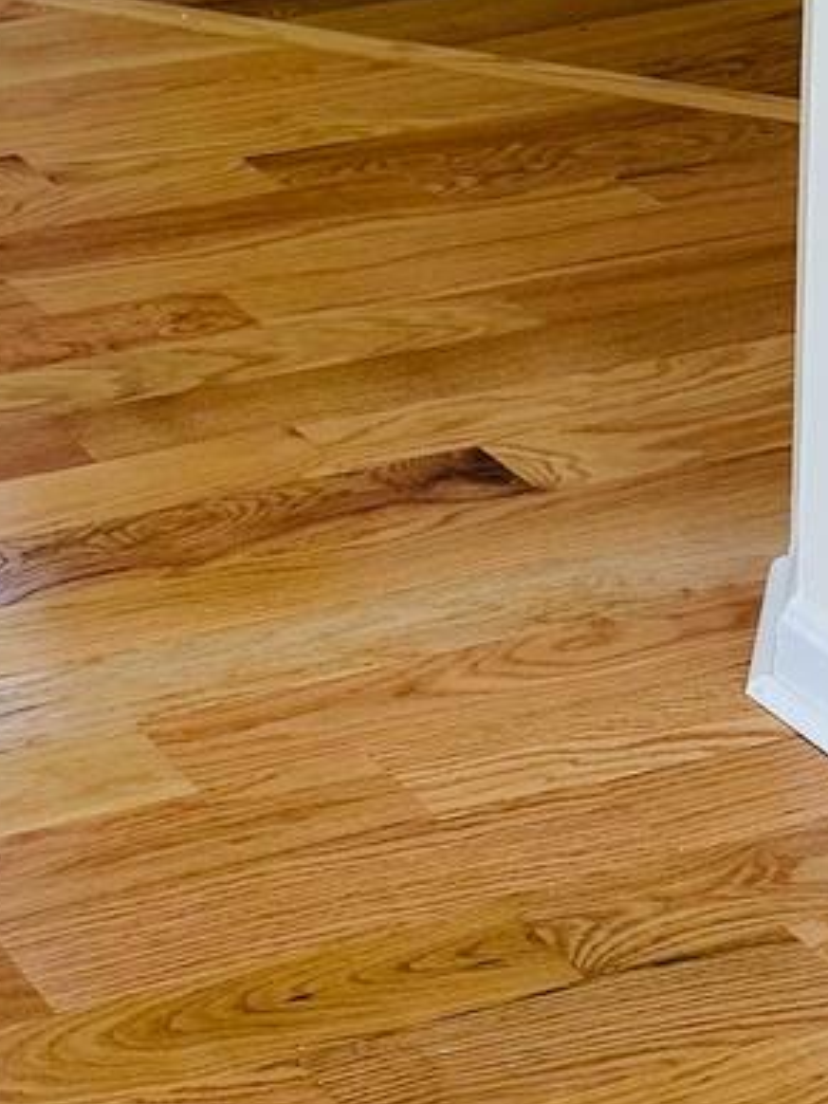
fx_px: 3030
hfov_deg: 13.7
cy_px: -899
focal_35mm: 95
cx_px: -728
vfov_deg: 16.9
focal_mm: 6.86
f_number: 1.78
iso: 80
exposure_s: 1/131
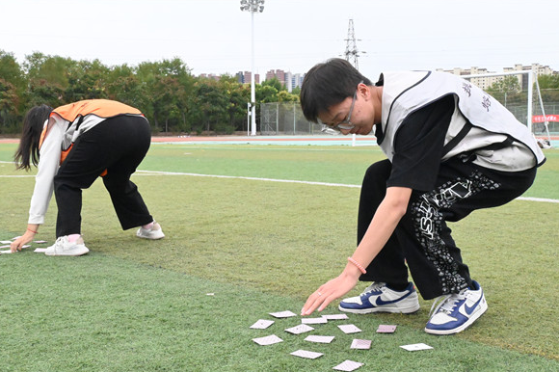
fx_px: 680
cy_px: 202
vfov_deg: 30.6
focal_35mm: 44
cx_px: 263
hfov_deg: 44.7
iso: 10000
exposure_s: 1/800
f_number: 16
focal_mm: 26.5
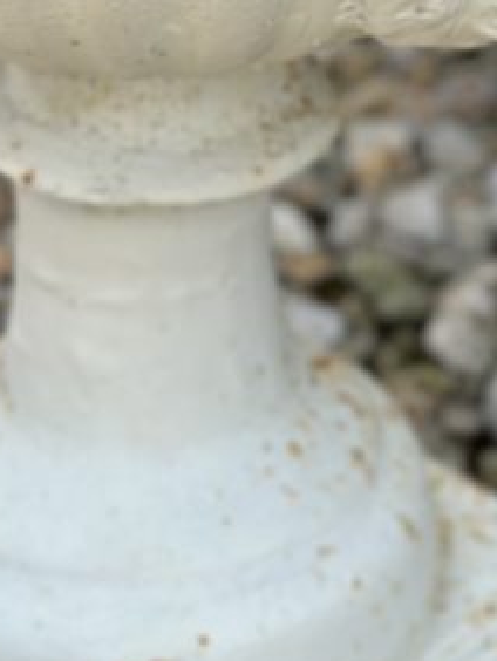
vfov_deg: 10.9
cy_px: -319
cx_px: 462
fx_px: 3326
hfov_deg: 8.5
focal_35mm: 174
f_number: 1.78
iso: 80
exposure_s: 1/2203
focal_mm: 6.86
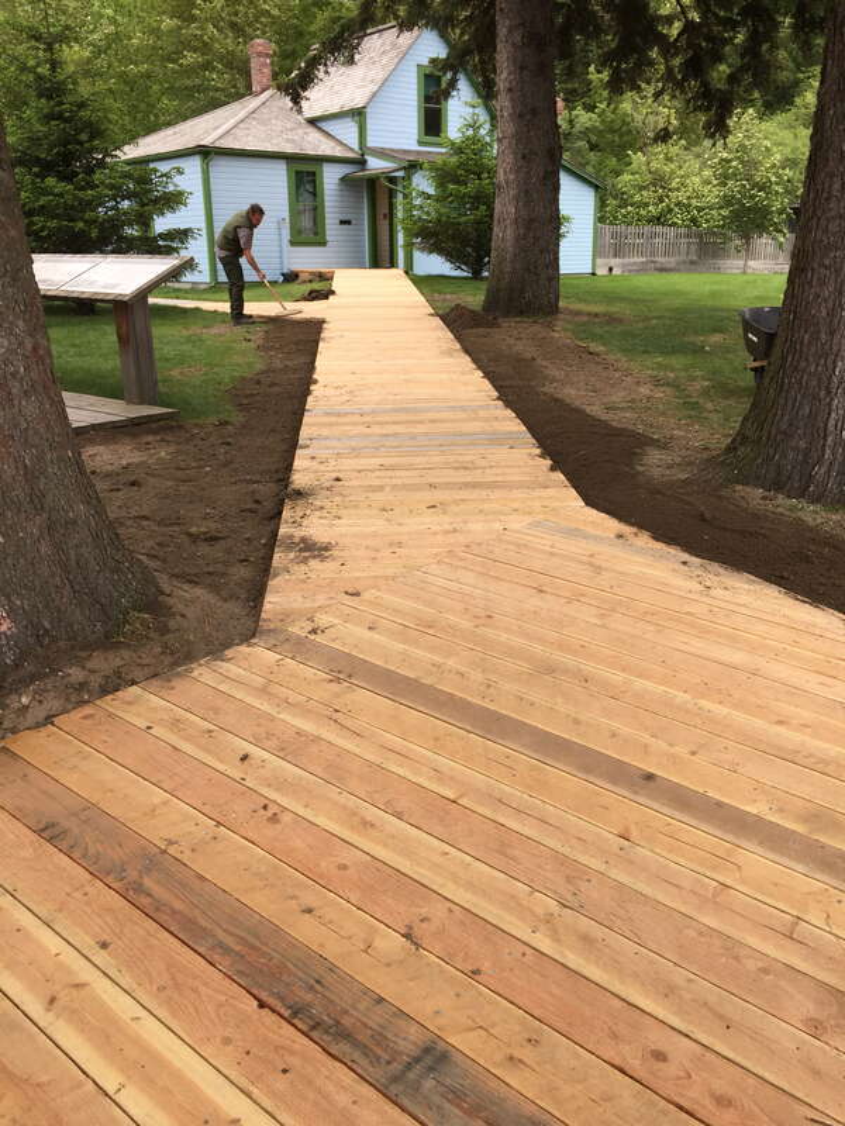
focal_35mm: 29
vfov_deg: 61.7
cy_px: 563
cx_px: 422
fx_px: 944
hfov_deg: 48.2
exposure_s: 1/309
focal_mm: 4.15
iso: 32
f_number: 2.2
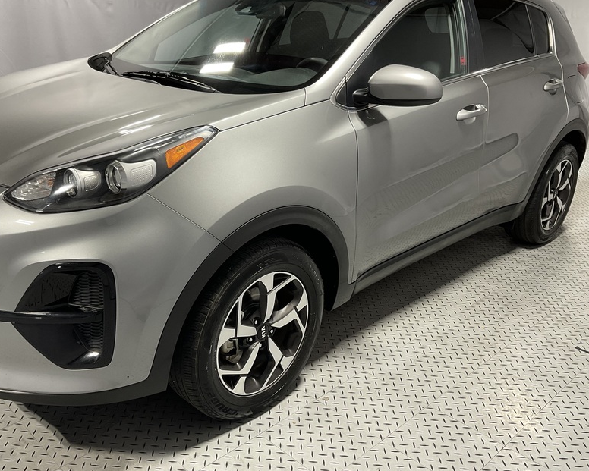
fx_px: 610
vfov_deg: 42.2
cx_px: 244
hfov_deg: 51.3
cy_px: 211
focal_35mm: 35
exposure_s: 1/50
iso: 32
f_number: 1.8
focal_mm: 3
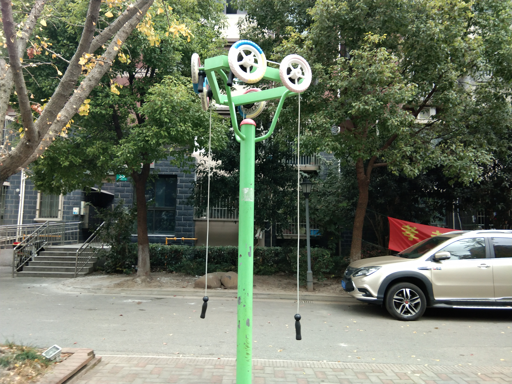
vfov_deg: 45.4
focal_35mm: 31
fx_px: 459
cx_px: 256
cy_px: 192
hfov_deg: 58.4
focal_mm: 3.69
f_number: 2.2
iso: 125
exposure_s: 1/50
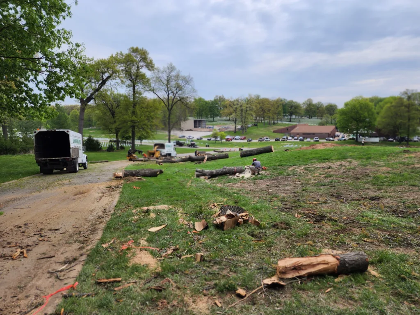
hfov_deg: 73.9
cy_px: 158
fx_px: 279
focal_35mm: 23
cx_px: 210
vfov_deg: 58.9
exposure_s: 1/1070
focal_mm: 6.4
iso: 12
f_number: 1.8
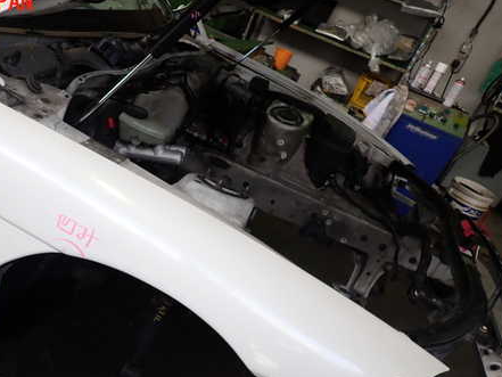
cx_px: 167
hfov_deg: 52.9
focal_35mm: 34
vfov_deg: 41.4
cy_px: 245
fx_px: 493
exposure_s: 1/160
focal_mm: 4.5
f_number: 2
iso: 100
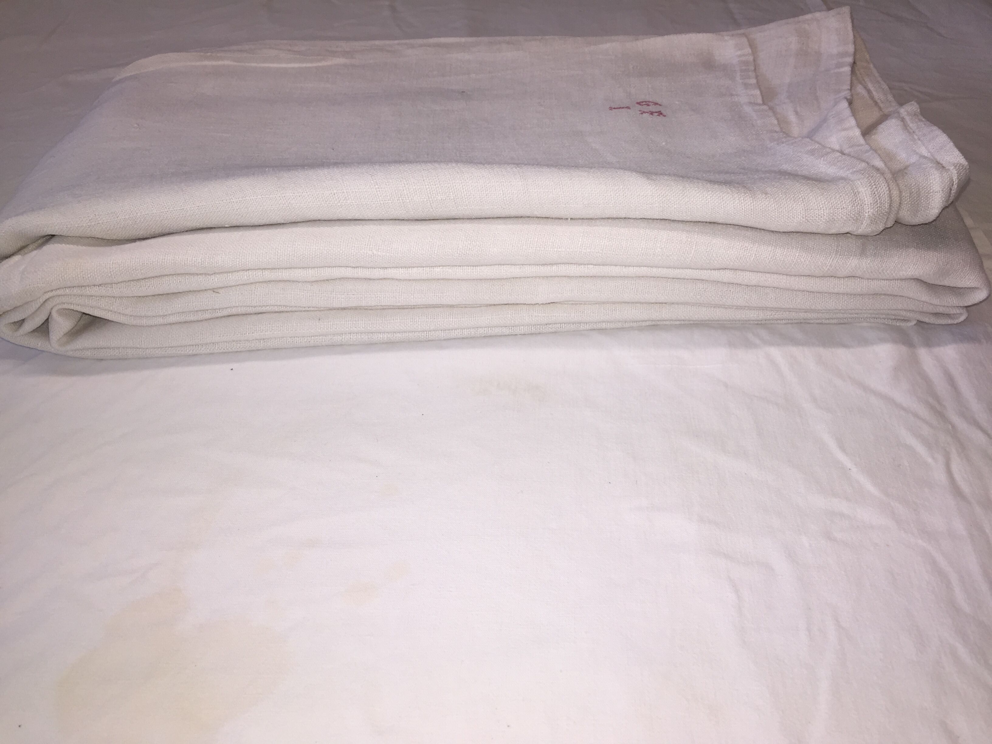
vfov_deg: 48.2
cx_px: 496
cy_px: 372
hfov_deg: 61.7
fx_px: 831
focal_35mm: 29
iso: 32
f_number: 2.2
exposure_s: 1/82
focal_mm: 4.15
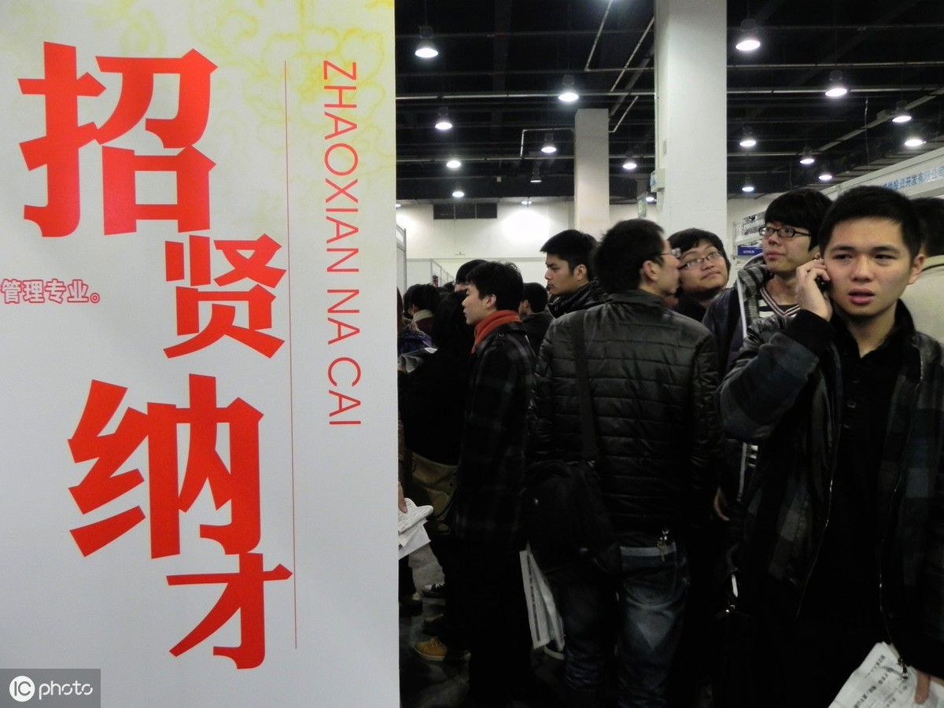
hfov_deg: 61.7
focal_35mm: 29
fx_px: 791
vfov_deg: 48.2
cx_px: 472
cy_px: 354
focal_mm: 5.2
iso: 400
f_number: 2.8
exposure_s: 1/40
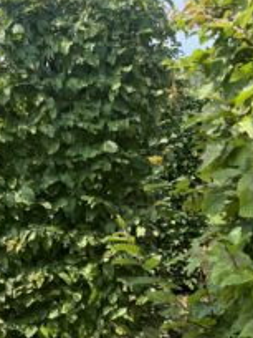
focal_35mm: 47
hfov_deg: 30.4
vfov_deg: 40.1
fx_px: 458
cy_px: 219
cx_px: 66
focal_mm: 6.76
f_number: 1.78
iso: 80
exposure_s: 1/1193
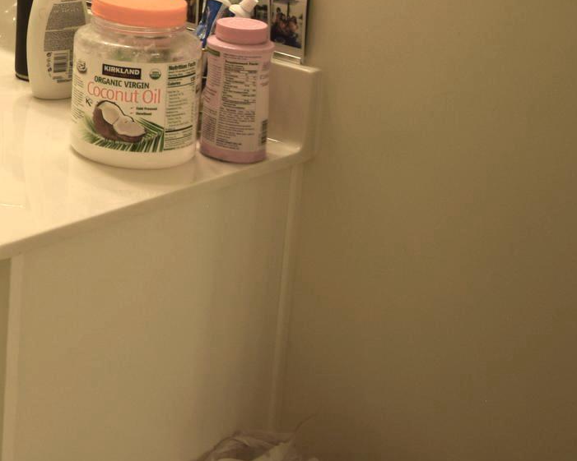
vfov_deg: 19.7
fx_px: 1264
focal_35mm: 74
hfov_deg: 22.0
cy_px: -65
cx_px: -251
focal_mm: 18
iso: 400
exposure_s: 1/100
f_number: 5
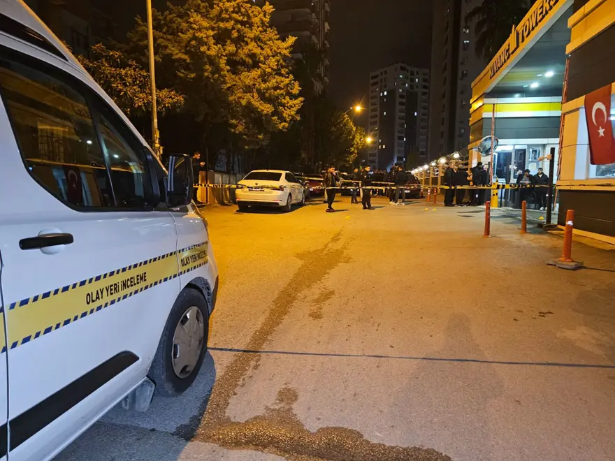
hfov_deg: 73.9
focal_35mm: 23
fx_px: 409
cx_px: 308
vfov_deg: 58.9
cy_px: 230
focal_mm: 6.3
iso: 800
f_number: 1.7
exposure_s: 1/25
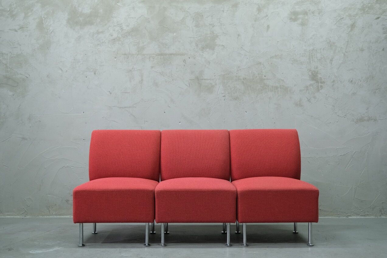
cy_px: 129
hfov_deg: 49.6
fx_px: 419
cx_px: 194
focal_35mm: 39
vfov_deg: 34.2
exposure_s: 1/40
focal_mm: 26
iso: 1600
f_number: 4
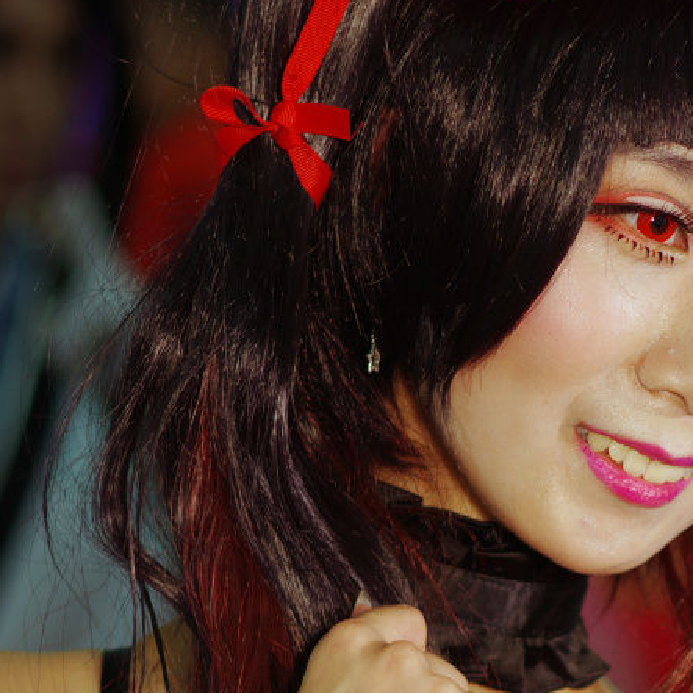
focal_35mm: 241
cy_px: 591
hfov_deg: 7.2
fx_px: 5459
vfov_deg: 7.2
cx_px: 592
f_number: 2.4
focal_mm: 70
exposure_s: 1/50
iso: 160
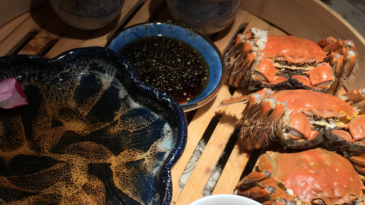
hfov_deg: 45.3
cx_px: 153
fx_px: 435
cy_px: 135
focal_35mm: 45
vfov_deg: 26.4
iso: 32
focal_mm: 4.15
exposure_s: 1/50
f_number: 2.2
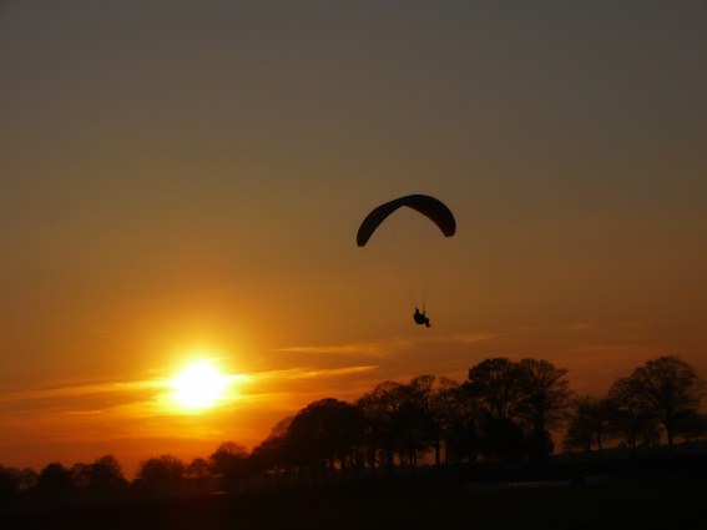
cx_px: 354
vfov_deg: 14.4
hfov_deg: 19.1
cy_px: 265
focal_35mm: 103
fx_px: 2103
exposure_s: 1/200
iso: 100
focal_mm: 17
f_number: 14
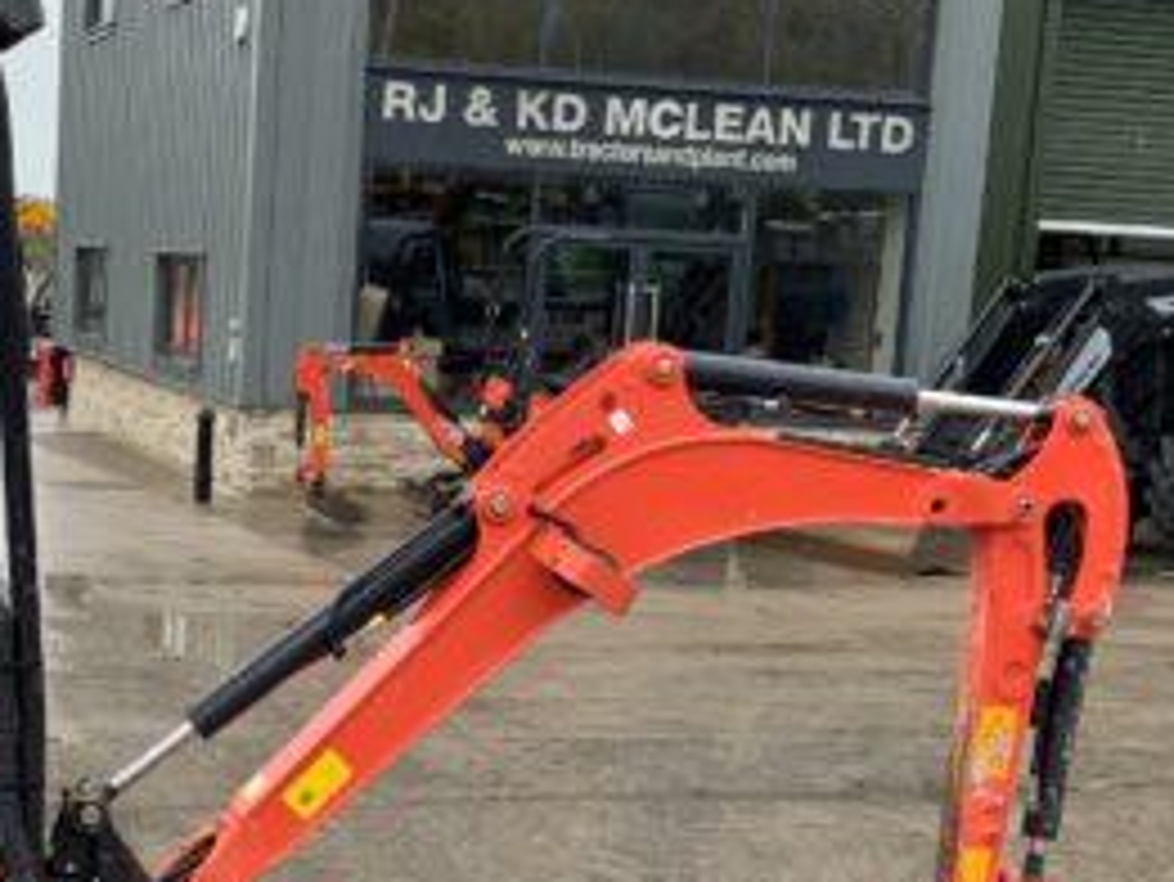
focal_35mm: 71
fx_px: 2409
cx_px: 288
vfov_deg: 20.6
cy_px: 626
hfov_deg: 27.0
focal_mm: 3
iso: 16
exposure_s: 1/216
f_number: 1.8
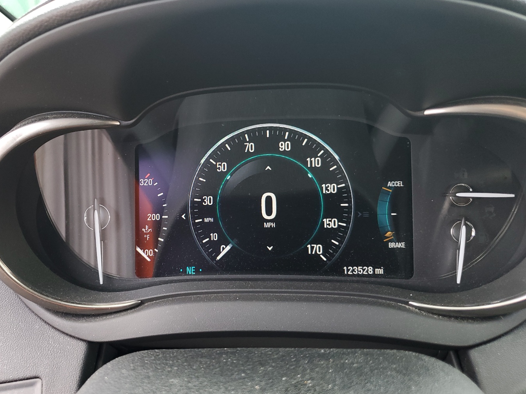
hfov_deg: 58.2
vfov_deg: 45.4
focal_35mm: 31
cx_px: 231
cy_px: 199
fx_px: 471
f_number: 1.5
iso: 81
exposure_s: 1/120
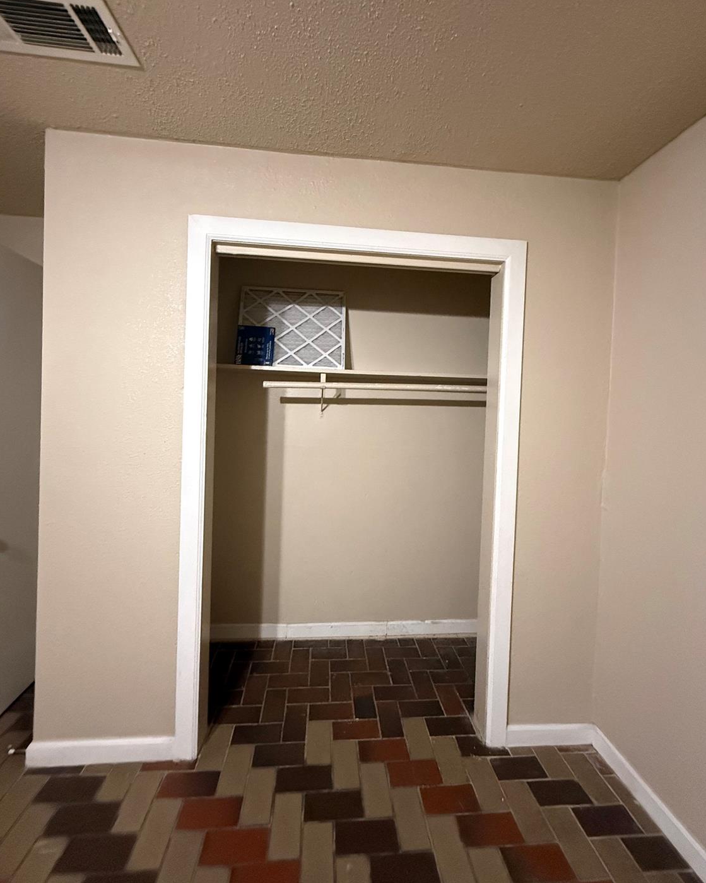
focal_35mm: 15
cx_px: 359
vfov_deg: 96.7
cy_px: 420
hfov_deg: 84.0
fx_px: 392
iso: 1000
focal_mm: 2.22
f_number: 2.2
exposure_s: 1/60
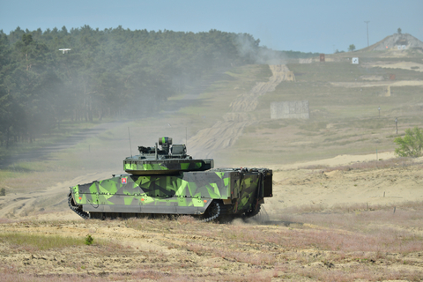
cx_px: 212
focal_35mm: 200
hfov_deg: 10.3
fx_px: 2350
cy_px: 141
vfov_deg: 6.9
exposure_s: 1/3200
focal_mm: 200
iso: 400
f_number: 5
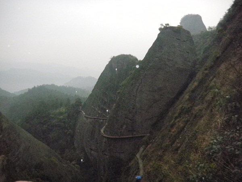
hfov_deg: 63.4
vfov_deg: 49.7
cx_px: 121
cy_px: 91
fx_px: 196
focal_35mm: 28
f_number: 7.8
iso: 1600
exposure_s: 1/540
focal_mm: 5
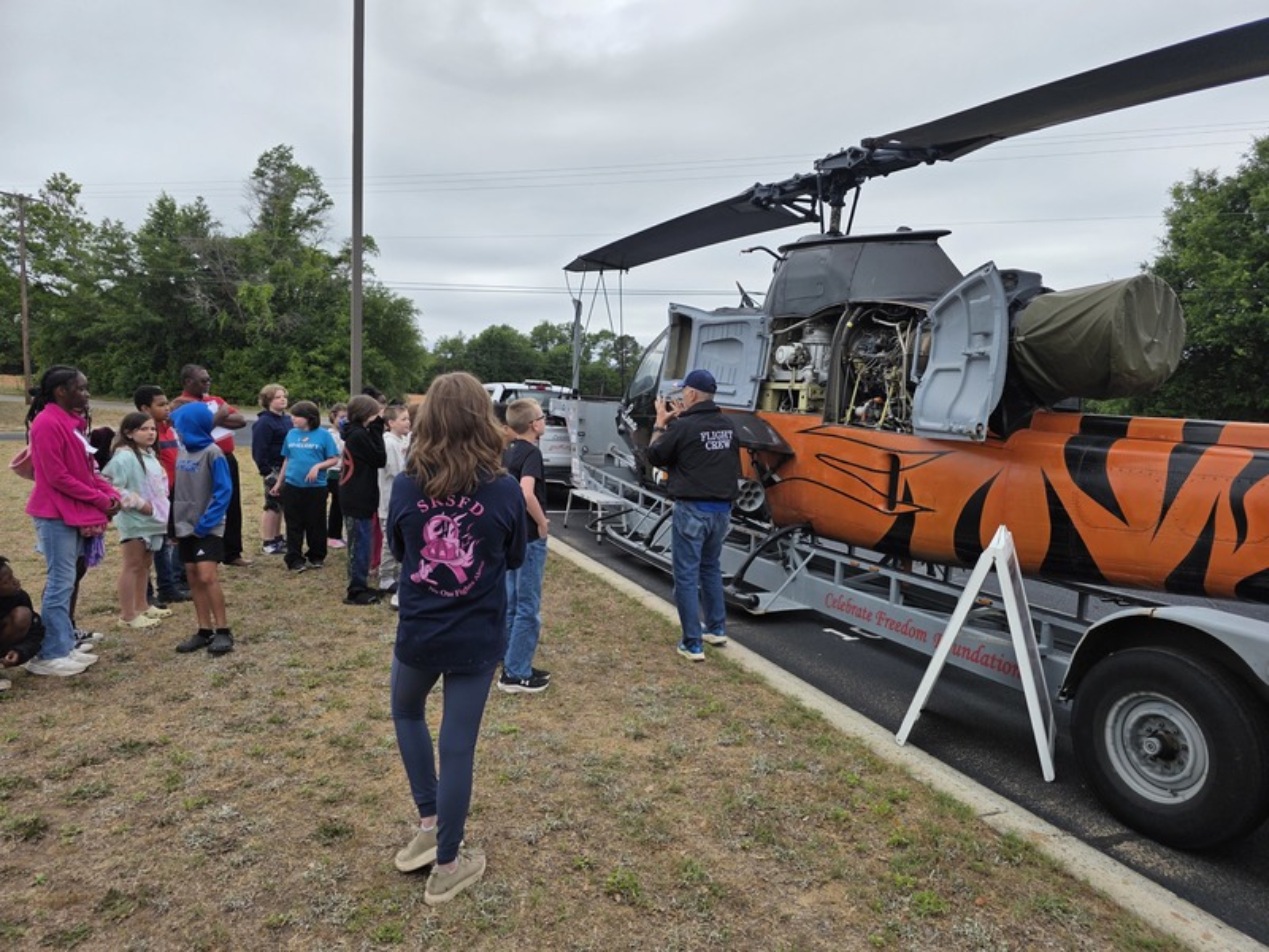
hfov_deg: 73.9
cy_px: 476
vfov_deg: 58.9
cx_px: 634
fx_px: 843
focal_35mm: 23
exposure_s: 1/359
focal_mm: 6.3
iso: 32
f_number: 1.7
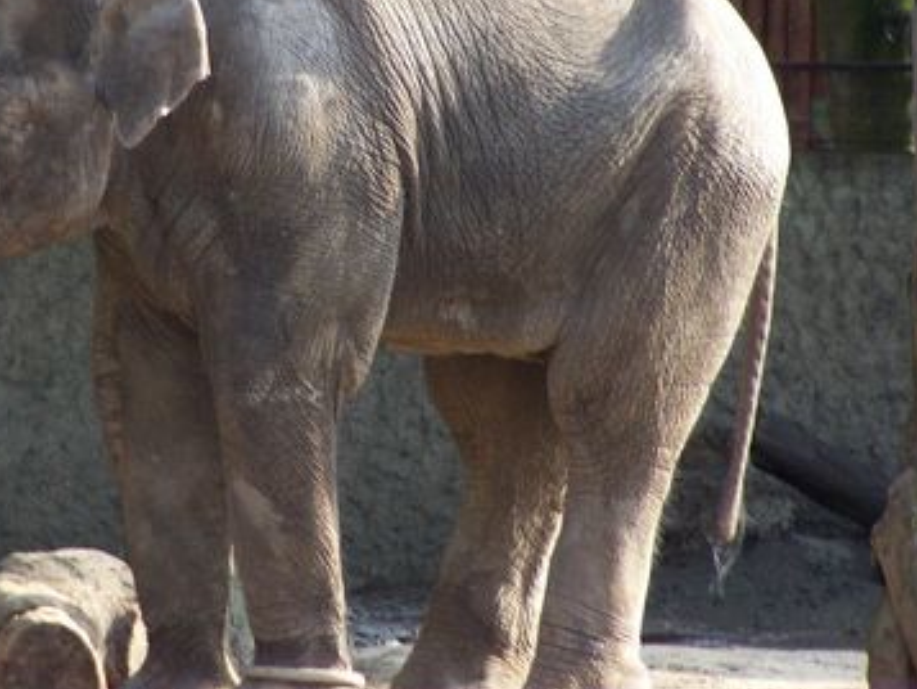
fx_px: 11395
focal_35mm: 430
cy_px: 278
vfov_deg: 3.5
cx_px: 281
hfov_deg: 4.6
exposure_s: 1/250
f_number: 3.6
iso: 140
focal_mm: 47.7
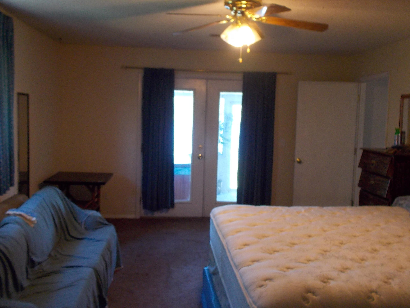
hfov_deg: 53.9
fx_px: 403
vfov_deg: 41.8
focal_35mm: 34
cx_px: 196
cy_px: 145
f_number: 3.3
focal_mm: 4.1
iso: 200
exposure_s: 1/25
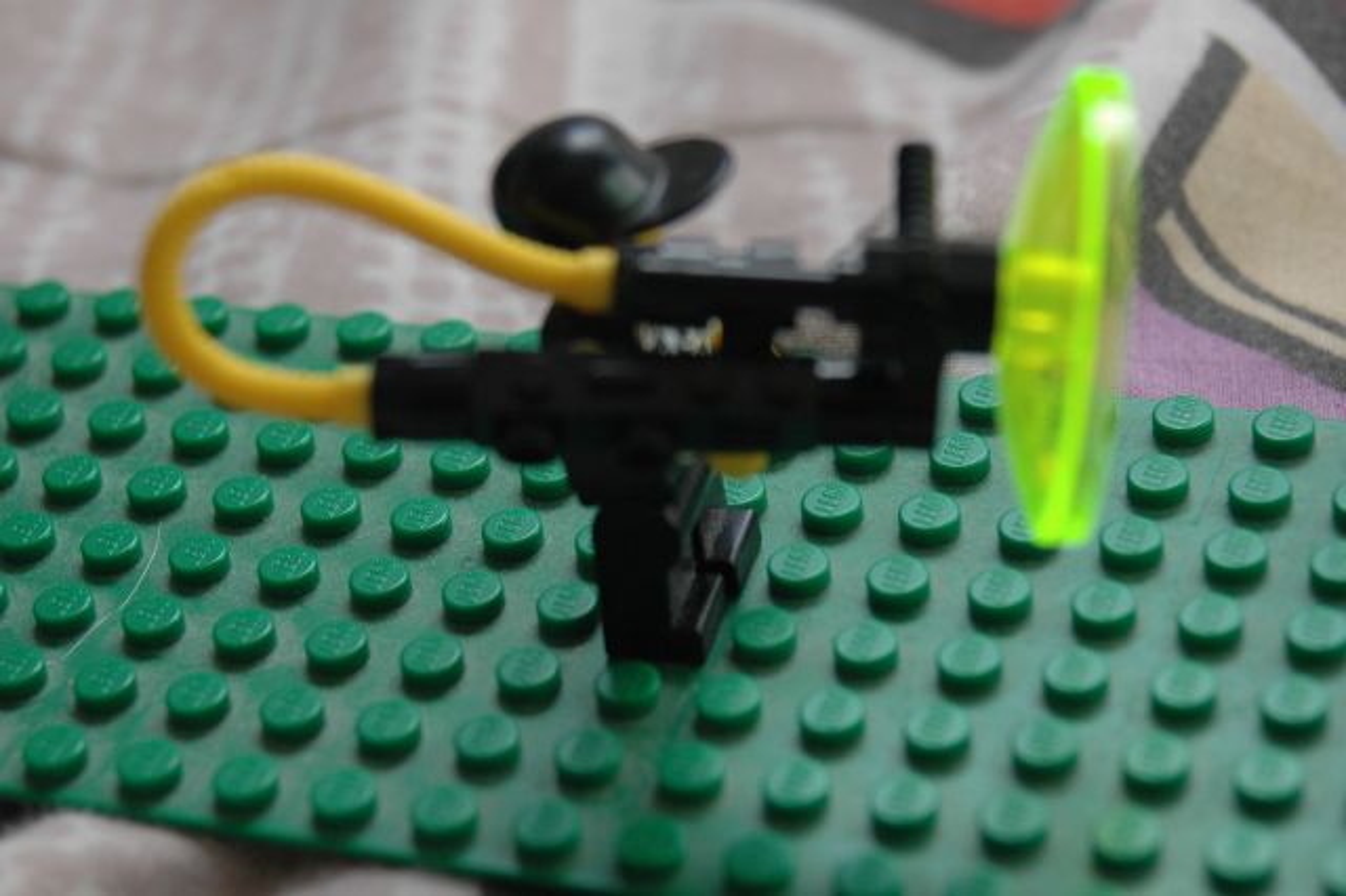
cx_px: 673
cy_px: 448
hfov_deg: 19.5
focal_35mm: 105
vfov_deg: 13.0
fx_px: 3924
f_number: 6.3
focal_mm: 70
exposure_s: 1/160
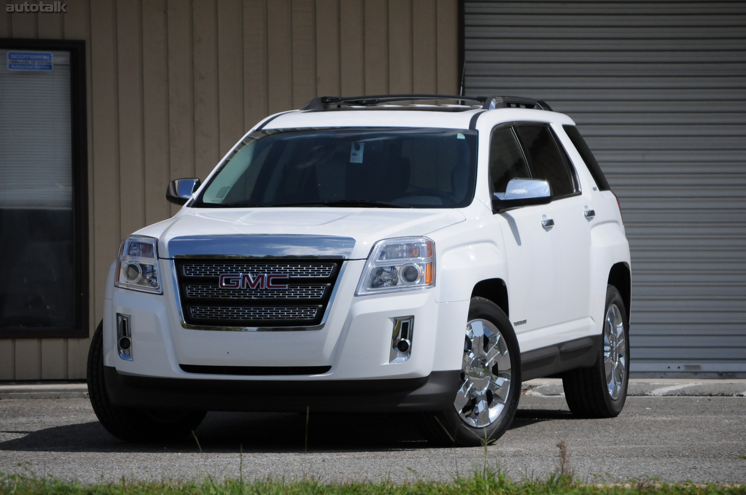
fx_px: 4192
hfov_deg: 10.2
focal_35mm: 202
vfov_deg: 6.8
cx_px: 373
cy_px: 248
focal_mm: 135
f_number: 7.1
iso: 1000
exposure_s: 1/8000
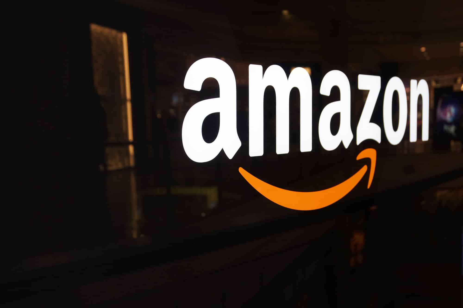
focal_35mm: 45
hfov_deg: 43.6
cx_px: 232
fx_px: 578
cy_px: 154
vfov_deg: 29.8
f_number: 5.6
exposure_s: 1/60
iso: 800
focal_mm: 30
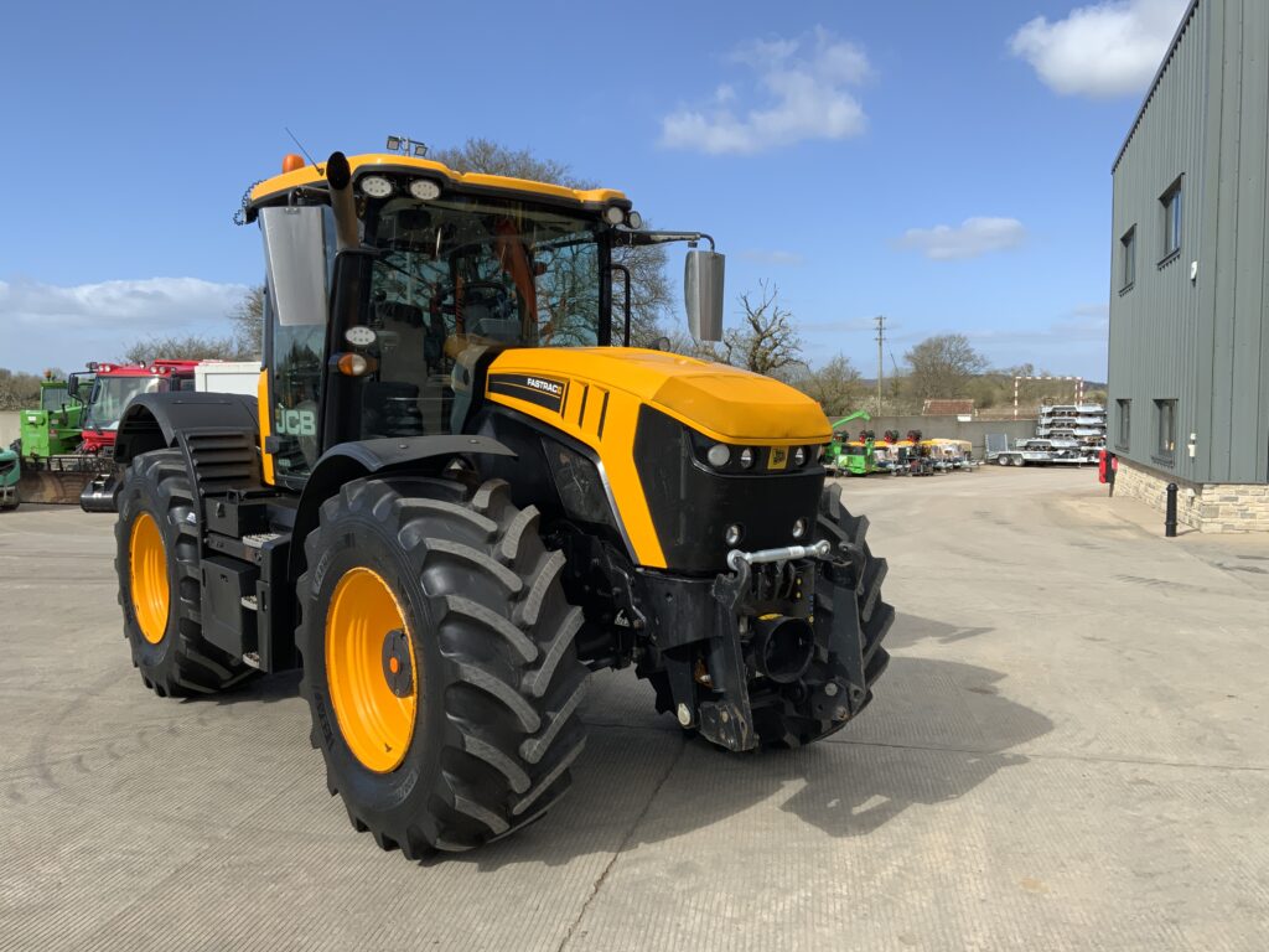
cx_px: 634
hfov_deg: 61.7
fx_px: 1063
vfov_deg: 48.2
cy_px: 476
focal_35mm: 29
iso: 16
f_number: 1.8
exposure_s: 1/1675
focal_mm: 3
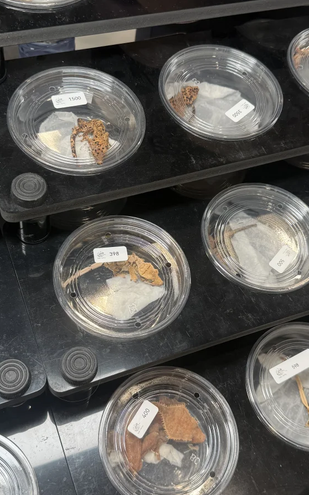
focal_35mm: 41
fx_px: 553
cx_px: 152
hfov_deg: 31.2
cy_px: 243
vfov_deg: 48.2
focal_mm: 6.76
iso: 80
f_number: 1.78
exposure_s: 1/150
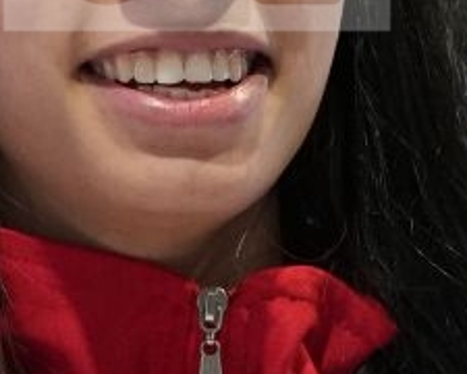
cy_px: 578
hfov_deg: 1.3
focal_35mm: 1500
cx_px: 197
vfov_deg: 1.0
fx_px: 20732
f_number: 2.8
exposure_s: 1/250
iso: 3200
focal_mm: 200
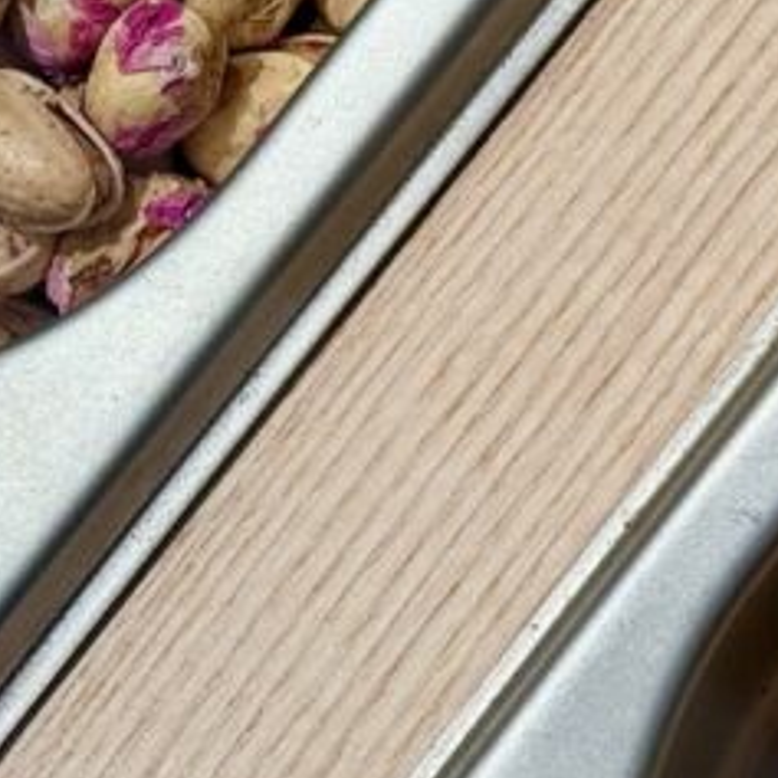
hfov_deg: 9.5
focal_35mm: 183
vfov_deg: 9.3
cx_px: 26
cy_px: -348
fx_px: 4653
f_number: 1.78
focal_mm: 6.76
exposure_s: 1/168
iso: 50
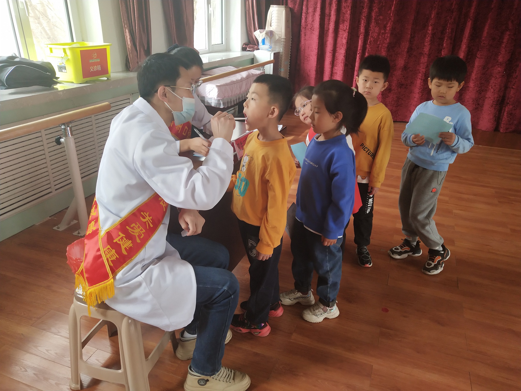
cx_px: 260
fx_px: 452
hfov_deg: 60.0
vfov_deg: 46.8
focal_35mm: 30
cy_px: 196
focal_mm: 3.95
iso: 127
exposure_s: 1/100
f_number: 1.8
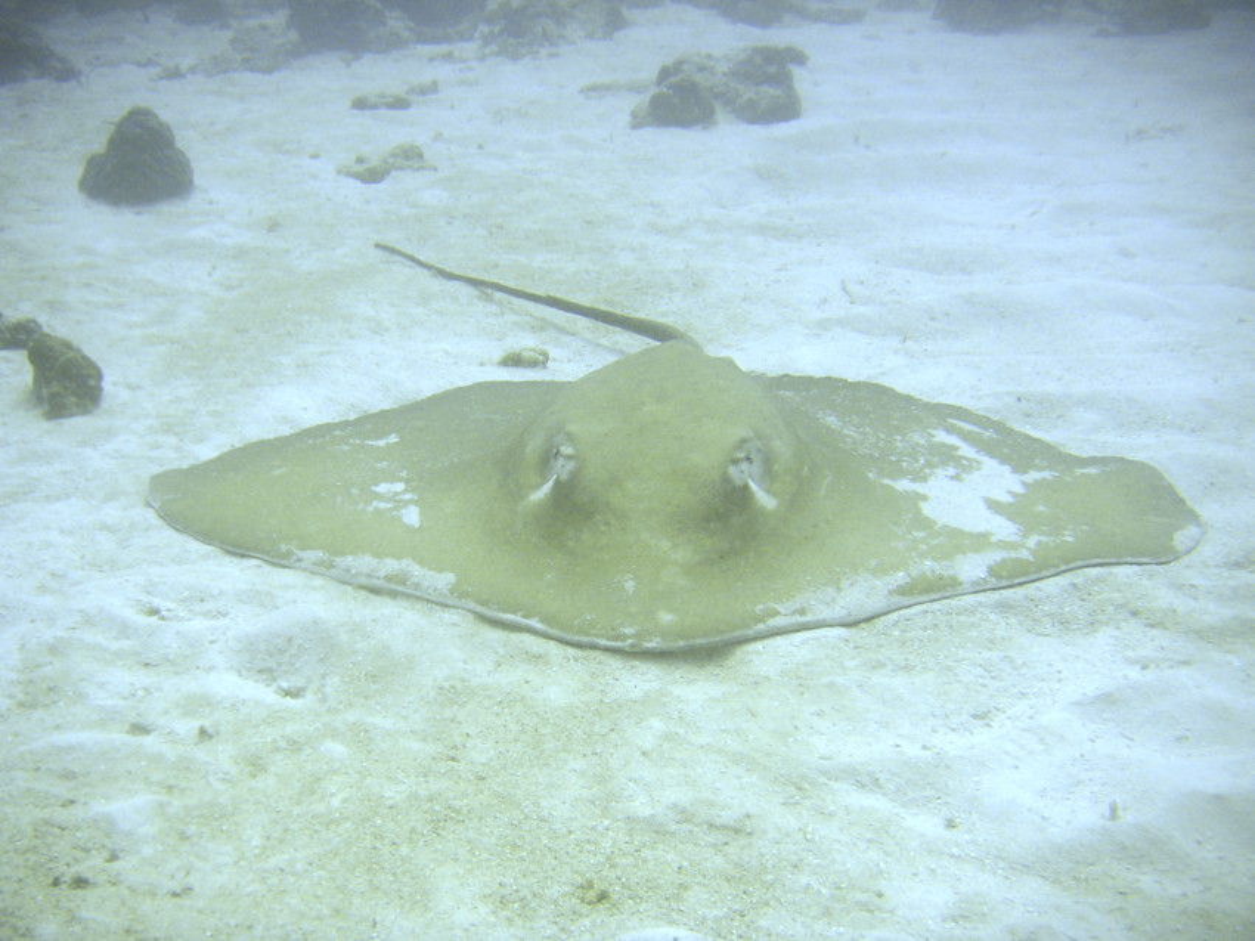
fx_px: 1377
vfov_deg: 37.7
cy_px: 470
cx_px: 628
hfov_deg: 49.0
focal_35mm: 38
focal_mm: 6
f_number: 2.8
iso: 50
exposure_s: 1/125
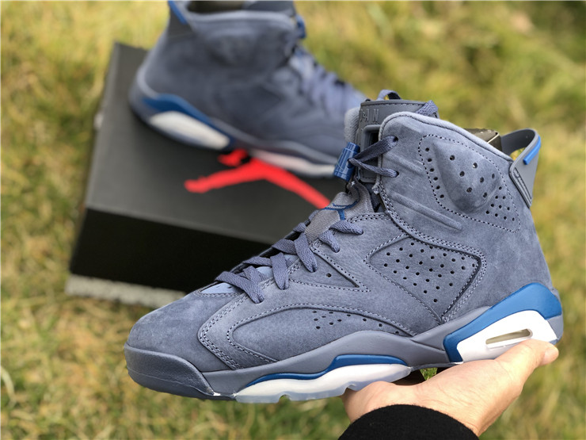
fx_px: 880
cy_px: 220
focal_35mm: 52
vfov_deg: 28.0
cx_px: 293
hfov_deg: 36.8
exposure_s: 1/100
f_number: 2.4
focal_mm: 6
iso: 25
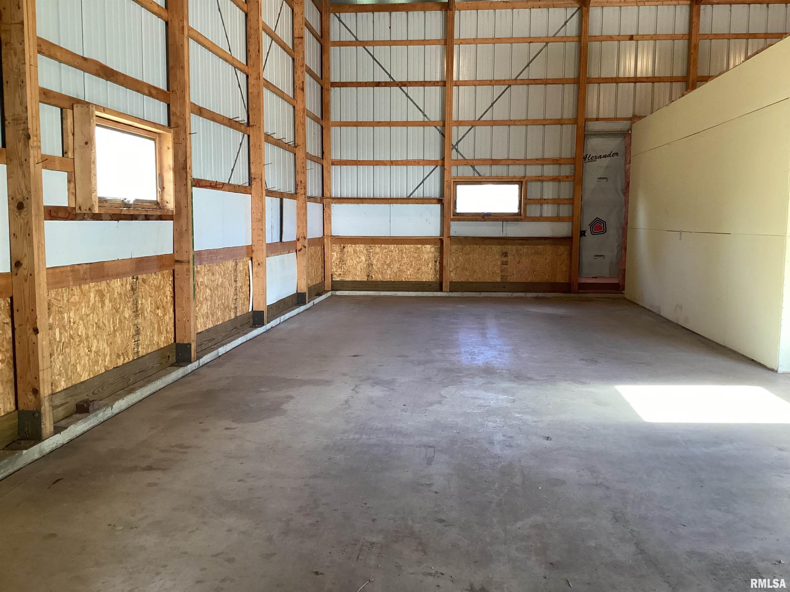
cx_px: 395
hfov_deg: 58.4
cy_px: 296
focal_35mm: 31
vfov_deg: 45.4
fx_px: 707
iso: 320
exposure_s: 1/60
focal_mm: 3.3
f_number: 2.4
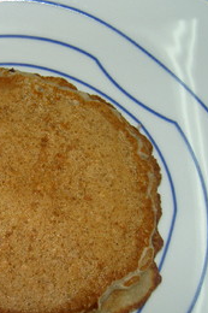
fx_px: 677
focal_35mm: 78
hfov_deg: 17.2
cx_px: 14
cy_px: 204
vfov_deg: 25.9
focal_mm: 8
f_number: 2.8
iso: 100
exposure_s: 1/60
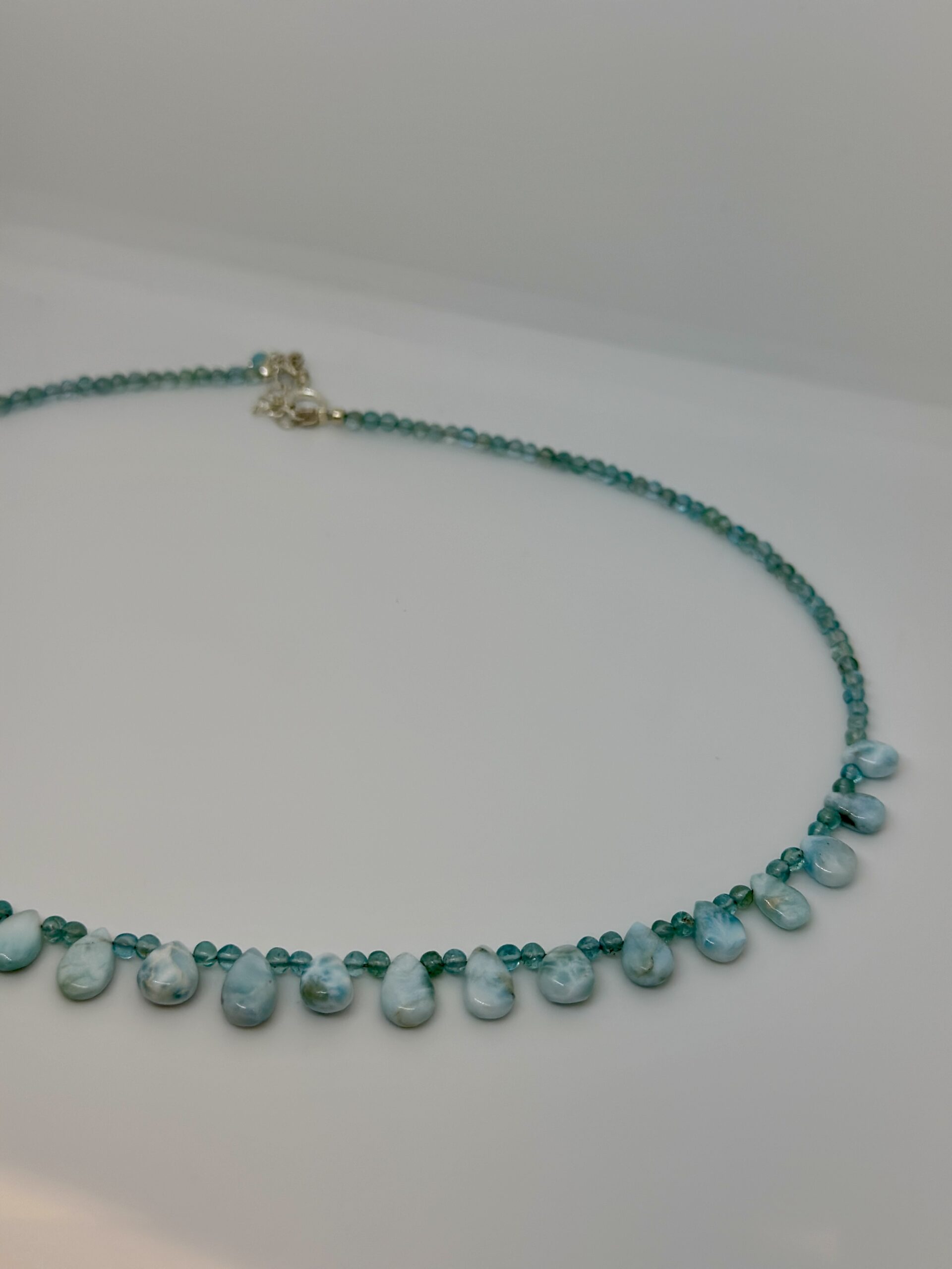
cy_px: 634
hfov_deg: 30.3
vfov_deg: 39.7
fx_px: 1760
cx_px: 476
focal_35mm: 48
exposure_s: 1/663
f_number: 1.78
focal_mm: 6.86
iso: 80
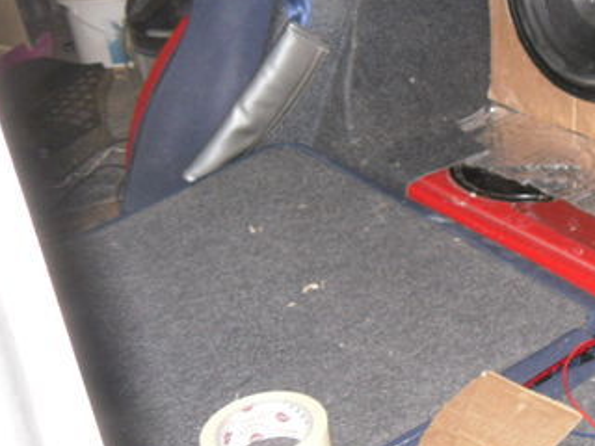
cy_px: 188
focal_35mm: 70
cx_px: 580
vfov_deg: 21.0
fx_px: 1203
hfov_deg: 26.4
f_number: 3.5
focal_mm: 6.3
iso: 200
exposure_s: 1/45
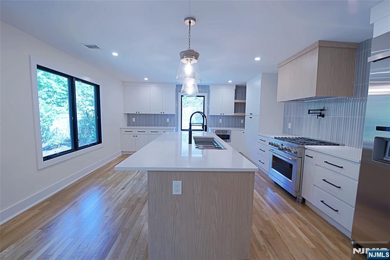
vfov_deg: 77.3
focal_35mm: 15
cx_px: 195
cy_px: 130
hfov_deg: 100.4
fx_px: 162
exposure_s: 1/6
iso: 100
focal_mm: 15
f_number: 6.3
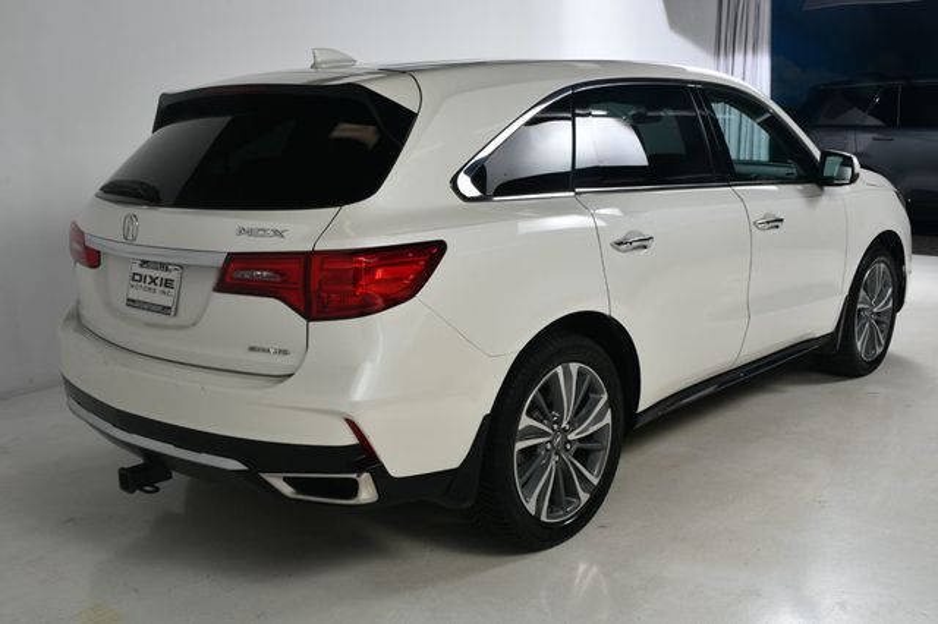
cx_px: 469
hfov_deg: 53.2
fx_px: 937
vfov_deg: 36.8
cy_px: 312
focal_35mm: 36
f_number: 14
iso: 100
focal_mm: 24
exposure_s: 1/160
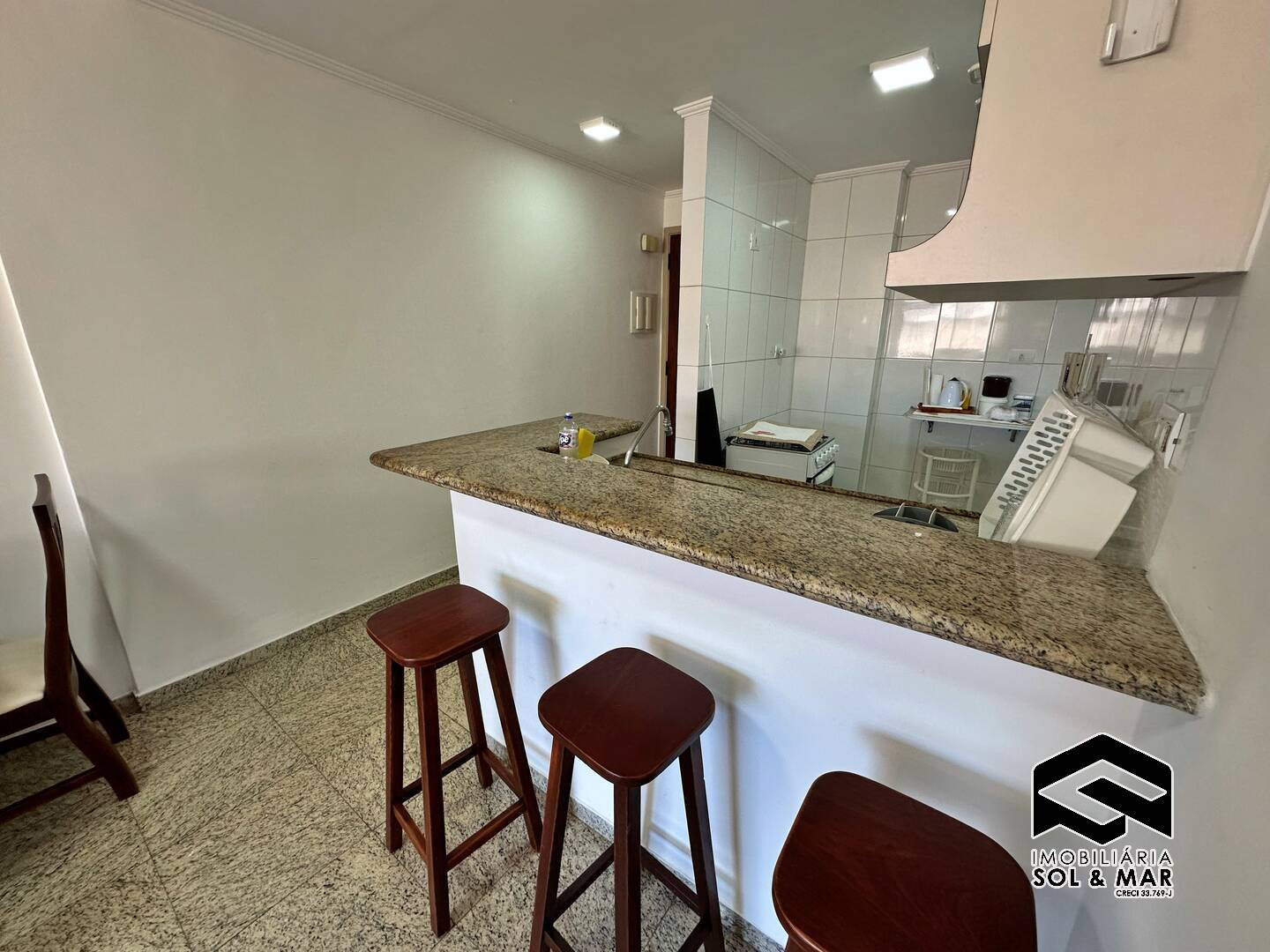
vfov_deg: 85.7
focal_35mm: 14
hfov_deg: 102.1
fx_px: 514
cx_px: 635
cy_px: 476
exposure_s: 1/120
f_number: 2.2
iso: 160
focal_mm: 2.22
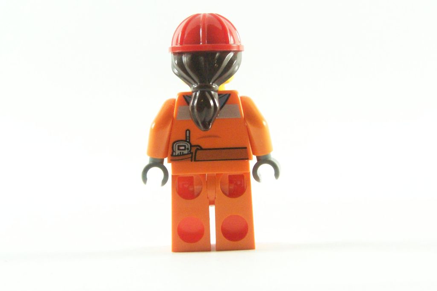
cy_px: 129
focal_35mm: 98
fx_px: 1189
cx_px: 218
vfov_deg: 14.0
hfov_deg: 20.8
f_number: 4
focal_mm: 15.6
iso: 400
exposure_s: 1/60
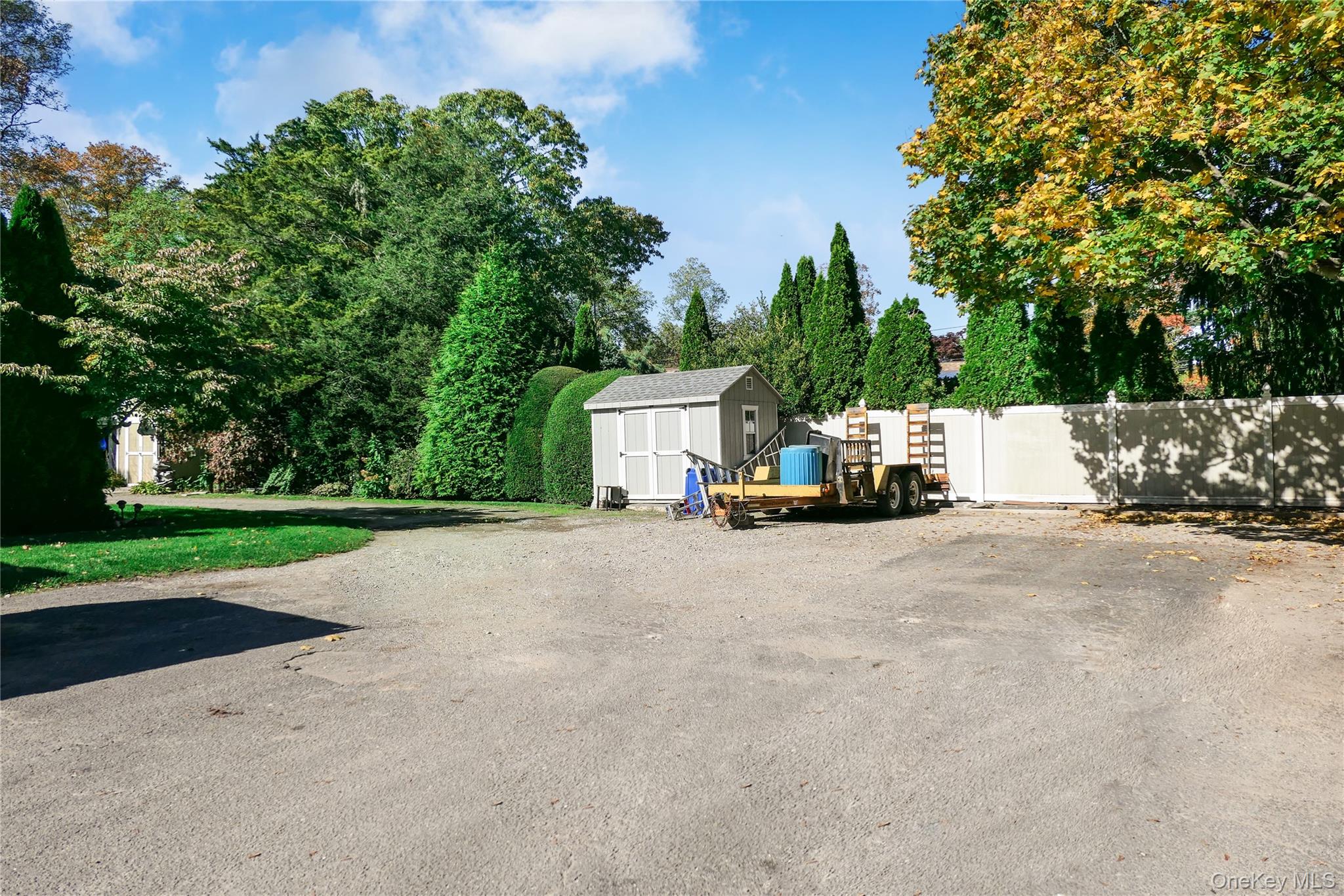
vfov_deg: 53.1
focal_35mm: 24
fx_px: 896
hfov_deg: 73.7
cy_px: 448
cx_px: 672
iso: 125
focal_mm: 8.8
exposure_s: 1/1600
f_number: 3.2
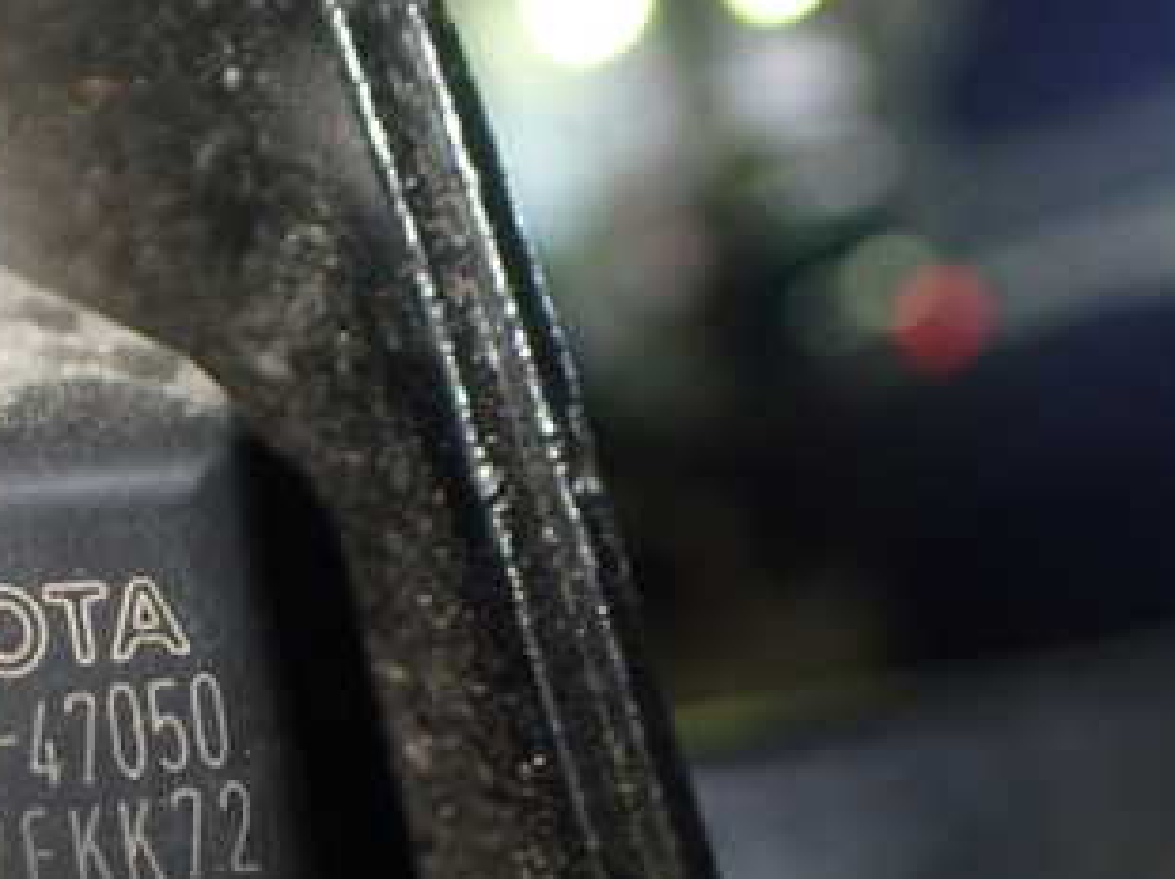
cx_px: 174
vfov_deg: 22.8
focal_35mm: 62
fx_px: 2103
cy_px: 845
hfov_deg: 30.2
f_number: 2.4
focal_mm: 5.79
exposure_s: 1/125
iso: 500
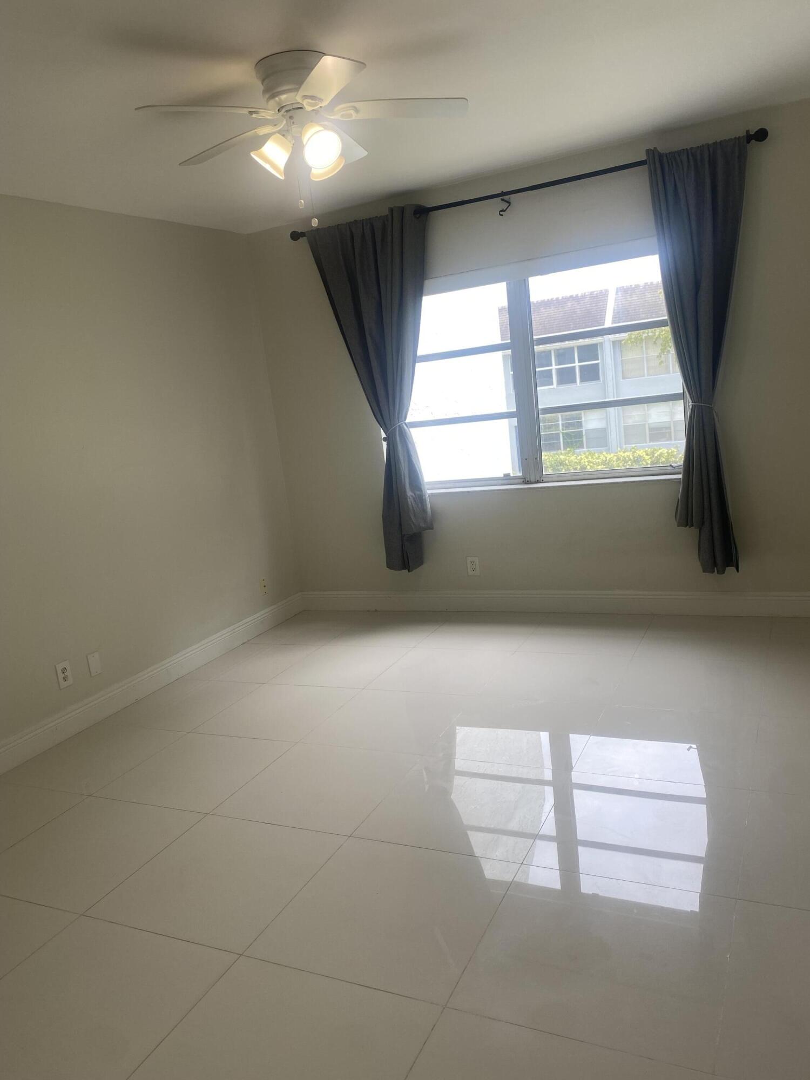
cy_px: 540
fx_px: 811
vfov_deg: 67.3
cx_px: 405
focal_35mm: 26
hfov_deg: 53.1
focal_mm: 4.25
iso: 32
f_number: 1.8
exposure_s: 1/146
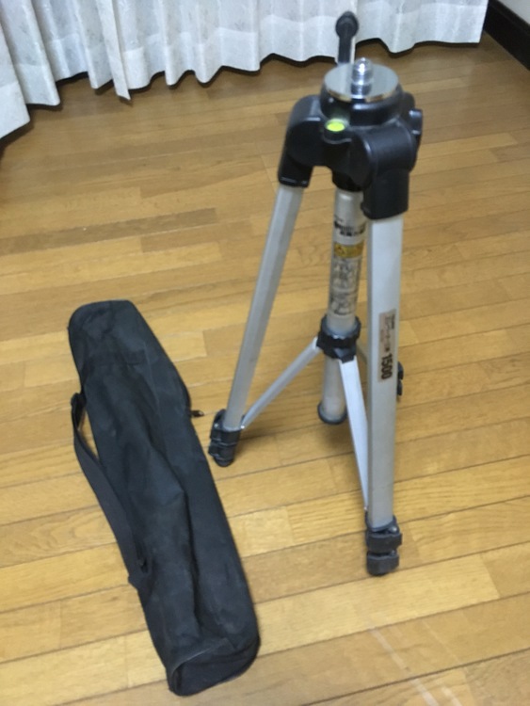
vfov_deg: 61.6
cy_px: 353
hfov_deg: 48.3
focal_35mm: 29
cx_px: 265
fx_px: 592
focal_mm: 4.15
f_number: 2.2
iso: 250
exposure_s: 1/17
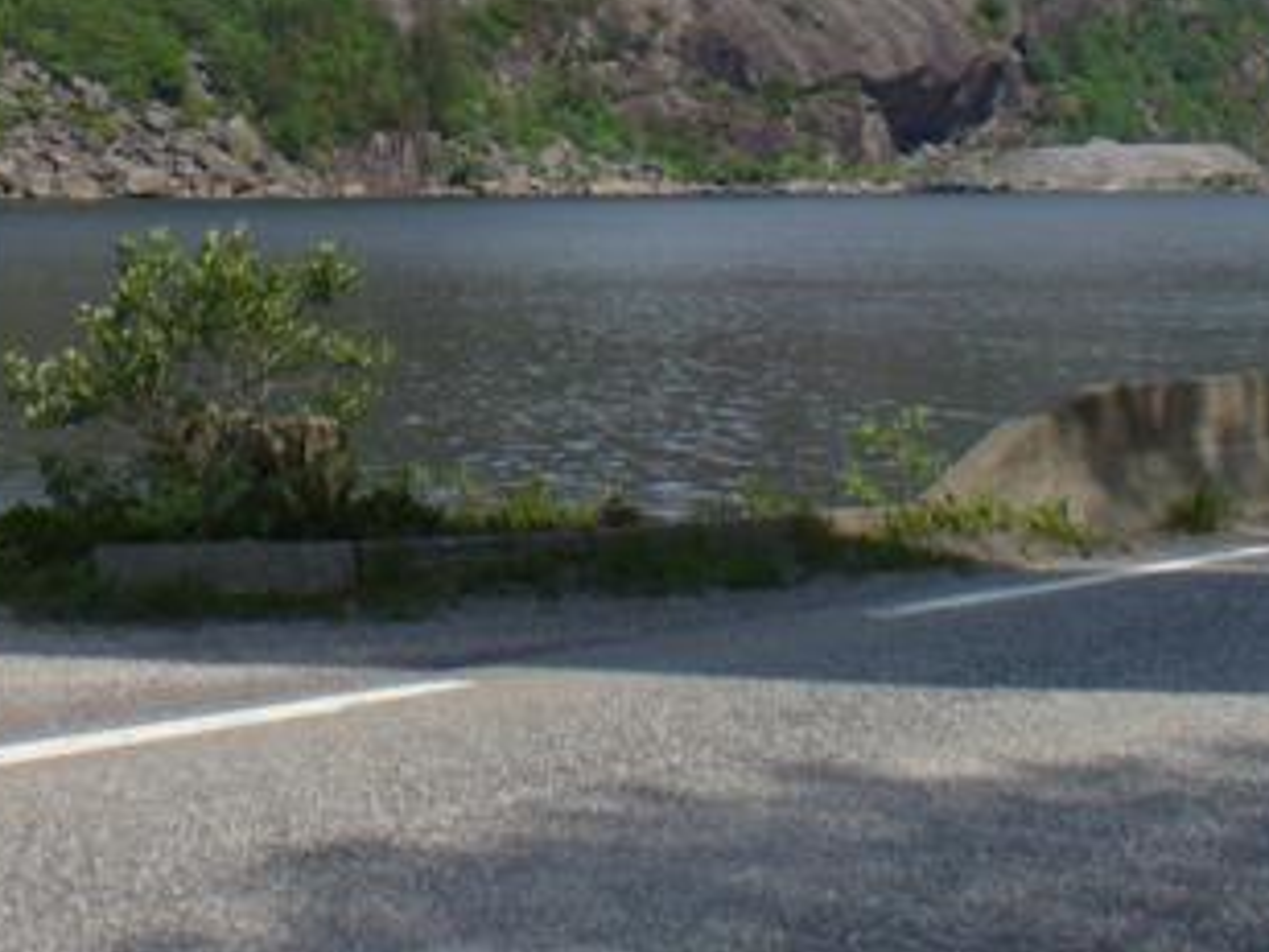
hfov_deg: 20.3
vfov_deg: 14.8
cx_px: 334
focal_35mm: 96
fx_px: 3519
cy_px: -247
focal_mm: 6.1
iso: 64
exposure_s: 1/320
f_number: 5.6
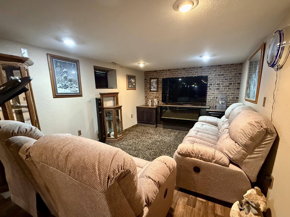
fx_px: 134
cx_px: 147
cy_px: 118
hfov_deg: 94.5
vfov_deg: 77.9
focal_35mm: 16
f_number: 2.2
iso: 1000
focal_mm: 2.22
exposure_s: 1/60
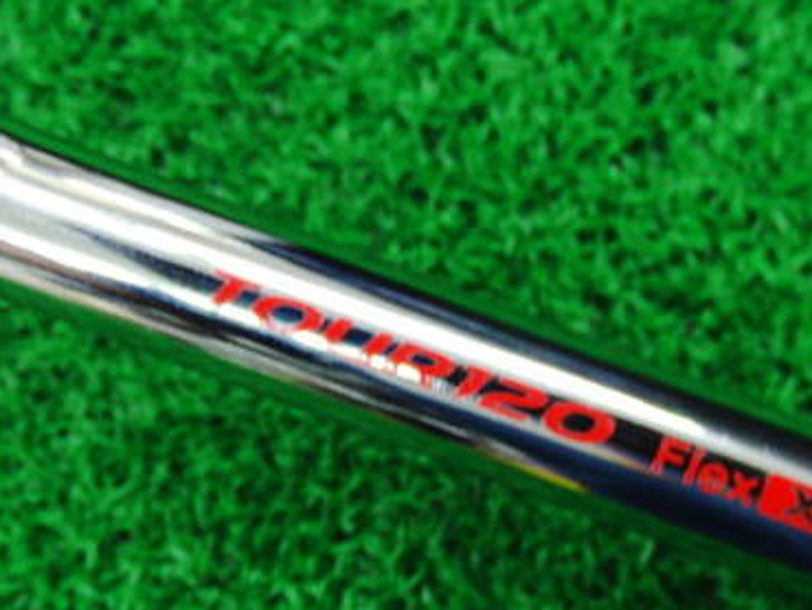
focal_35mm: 64
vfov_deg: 22.9
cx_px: 432
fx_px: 1502
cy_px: 369
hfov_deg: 30.2
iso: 400
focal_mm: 6.42
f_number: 3.6
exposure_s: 1/30
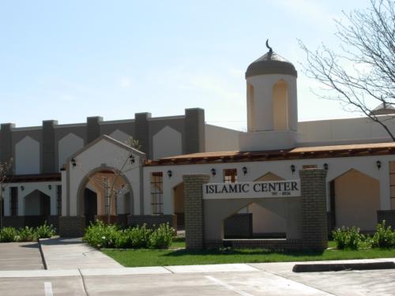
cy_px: 148
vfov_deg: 19.4
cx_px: 198
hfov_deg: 25.7
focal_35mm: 76
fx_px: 867
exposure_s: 1/406
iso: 79
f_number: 6.1
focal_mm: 12.5
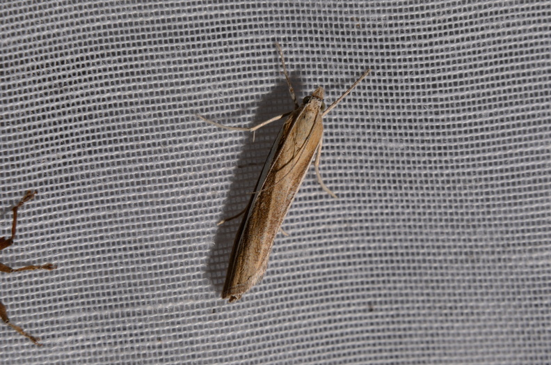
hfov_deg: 16.1
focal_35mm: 128
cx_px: 276
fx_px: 1947
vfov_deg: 10.7
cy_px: 182
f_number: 25
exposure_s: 1/60
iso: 100
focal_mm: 85
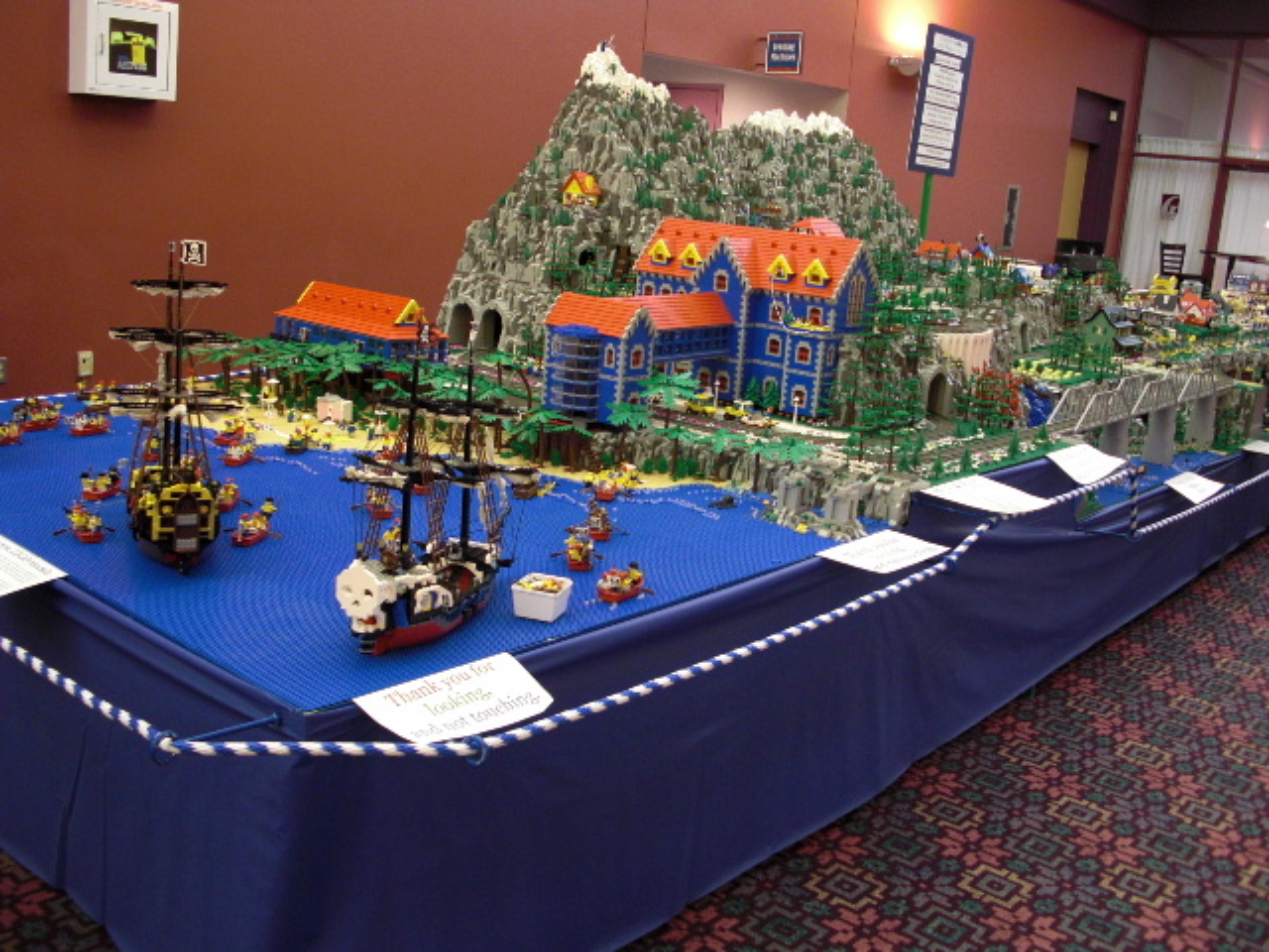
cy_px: 476
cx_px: 634
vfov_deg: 39.7
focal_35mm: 36
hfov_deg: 51.4
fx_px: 1320
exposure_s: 1/10
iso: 200
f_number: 2.8
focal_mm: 6.3
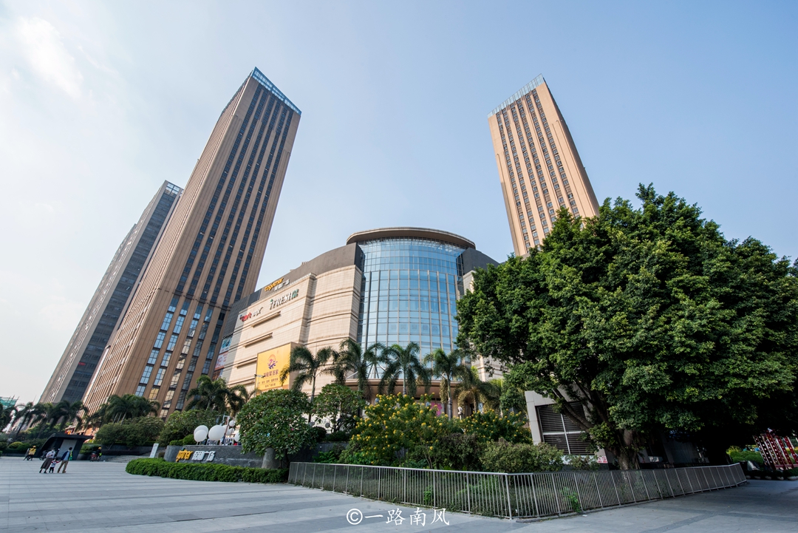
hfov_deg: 100.4
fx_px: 333
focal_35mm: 15
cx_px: 399
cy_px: 266
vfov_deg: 77.4
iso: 200
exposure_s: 1/125
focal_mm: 15
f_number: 13
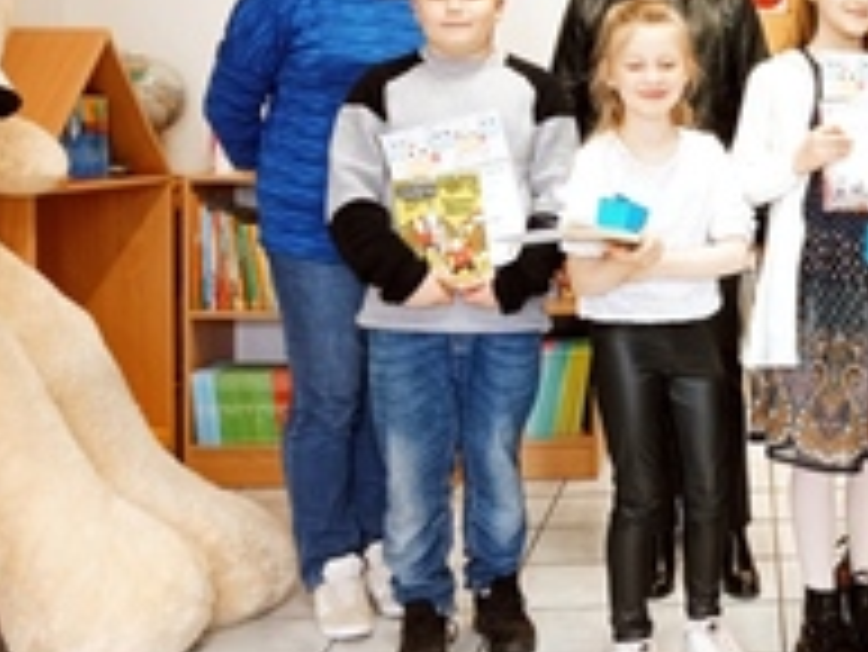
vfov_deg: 25.0
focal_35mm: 58
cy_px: 162
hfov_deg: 30.8
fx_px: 1455
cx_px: 868
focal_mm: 4.74
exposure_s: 1/33.3
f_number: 1.79
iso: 231
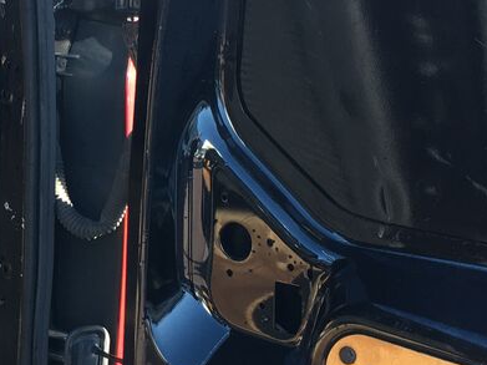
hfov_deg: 20.9
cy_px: 242
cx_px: -57
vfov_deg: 16.6
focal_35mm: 89
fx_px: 1252
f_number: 2.2
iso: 40
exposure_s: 1/100
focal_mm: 4.15
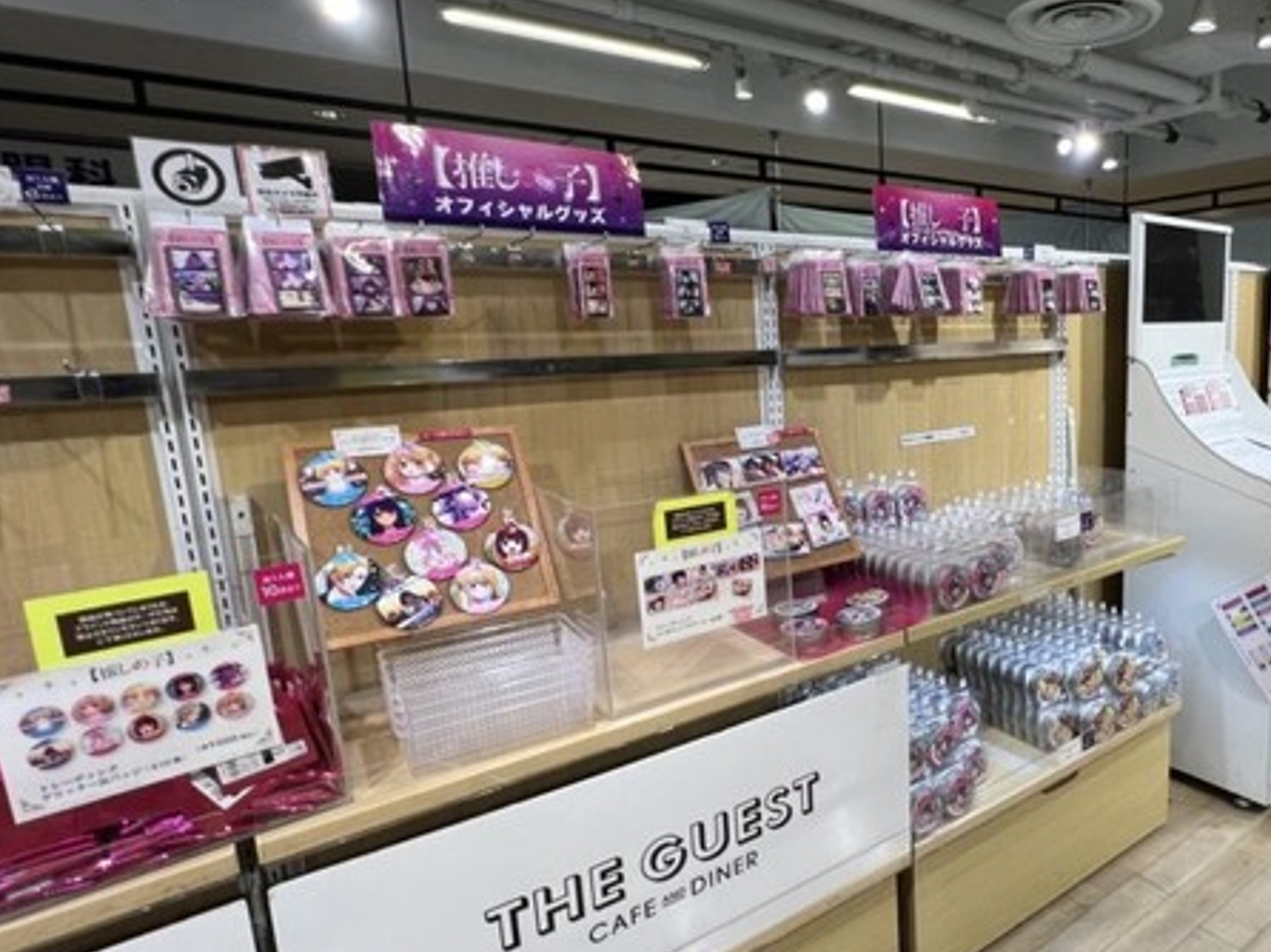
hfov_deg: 74.0
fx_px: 771
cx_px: 938
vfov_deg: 63.4
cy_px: 482
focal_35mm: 21
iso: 40
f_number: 1.8
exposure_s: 1/100
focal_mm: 1.57
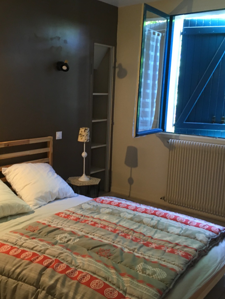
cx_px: 87
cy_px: 150
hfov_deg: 36.6
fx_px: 338
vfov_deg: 47.9
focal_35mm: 39
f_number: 2.2
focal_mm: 4.15
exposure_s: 1/33
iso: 200
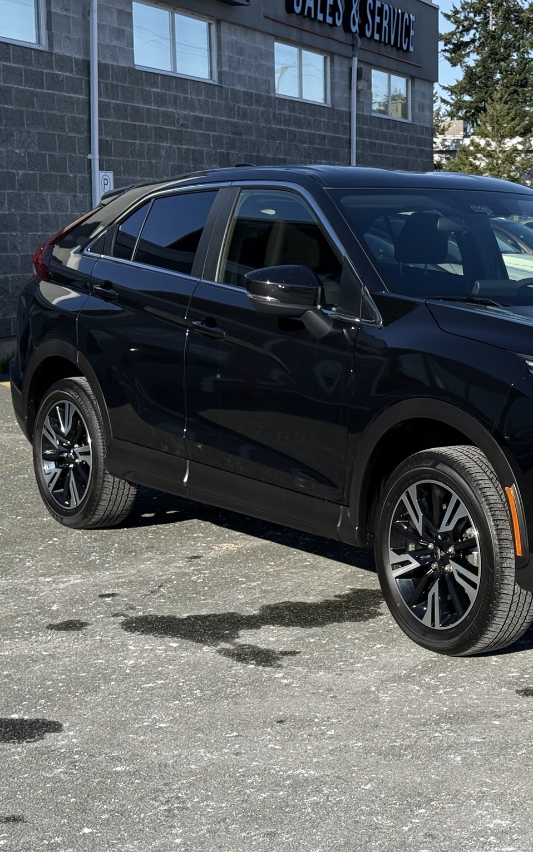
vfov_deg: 30.2
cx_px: 457
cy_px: 425
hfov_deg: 18.9
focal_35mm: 68
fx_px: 1580
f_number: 1.78
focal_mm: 6.76
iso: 100
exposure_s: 1/4587
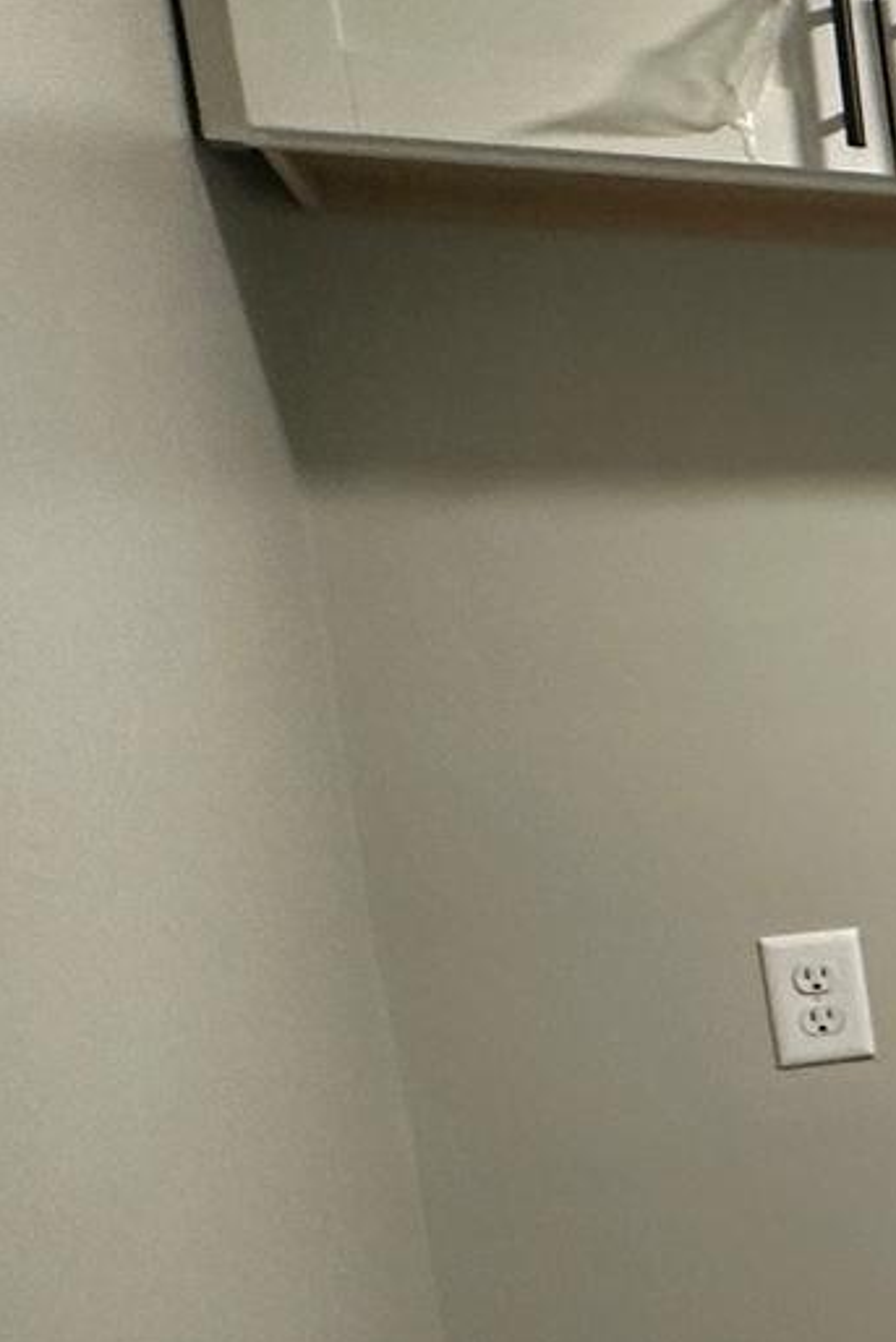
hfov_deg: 14.4
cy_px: 958
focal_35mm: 58
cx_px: 2207
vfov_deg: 34.0
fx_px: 2164
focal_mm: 2.22
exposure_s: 1/60
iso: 200
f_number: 2.2
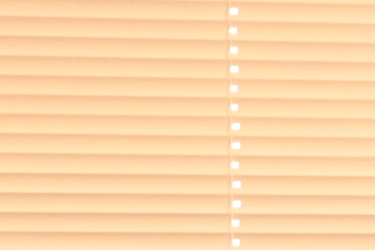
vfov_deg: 1.8
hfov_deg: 2.7
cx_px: 926
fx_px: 7904
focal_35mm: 759
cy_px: 578
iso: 6400
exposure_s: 1/125
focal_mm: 120
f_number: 9
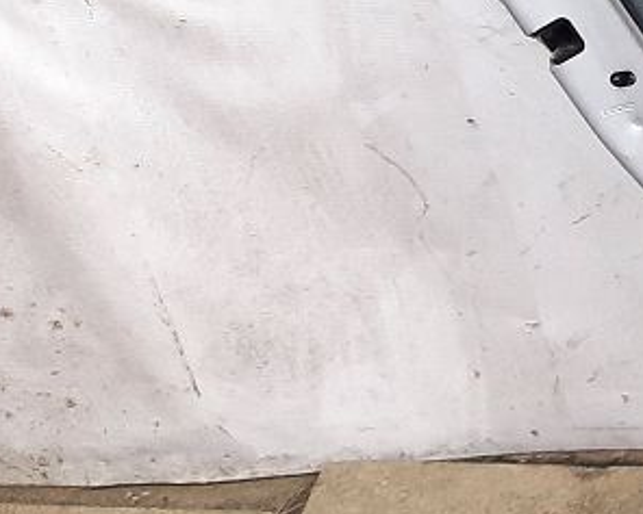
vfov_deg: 15.1
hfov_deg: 15.5
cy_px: -72
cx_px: 1282
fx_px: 1885
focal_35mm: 99
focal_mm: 4.6
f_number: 2
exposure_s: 1/50
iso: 320
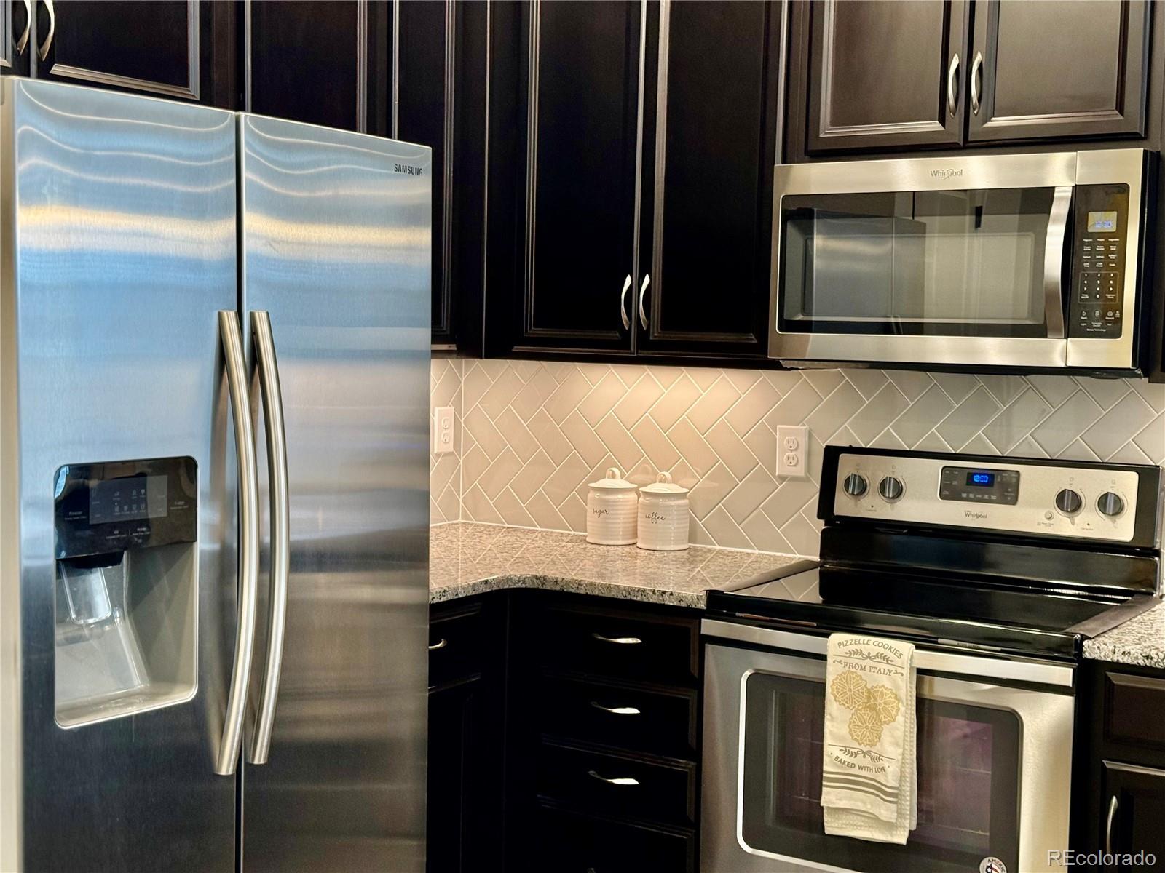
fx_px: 1615
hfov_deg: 39.7
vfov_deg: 30.3
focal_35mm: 48
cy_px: 436
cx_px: 582
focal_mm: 6.76
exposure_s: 1/60
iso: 125
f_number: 1.78
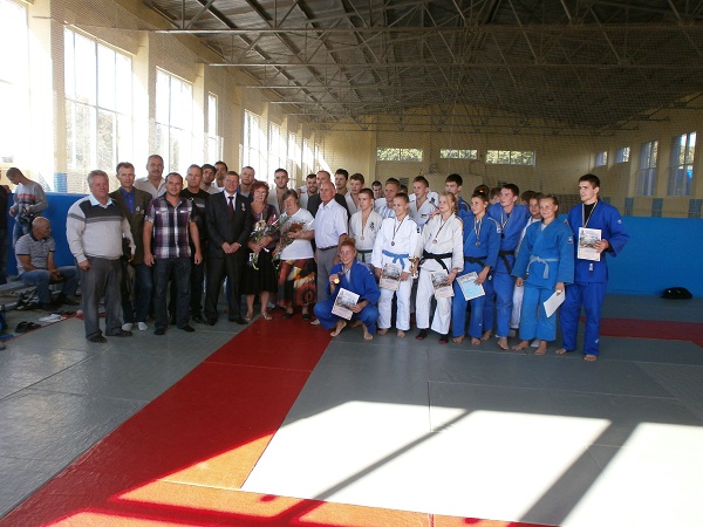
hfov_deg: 65.3
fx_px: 548
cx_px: 352
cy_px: 264
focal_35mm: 27
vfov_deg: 51.4
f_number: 2.9
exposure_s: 1/160
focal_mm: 4.8
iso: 100
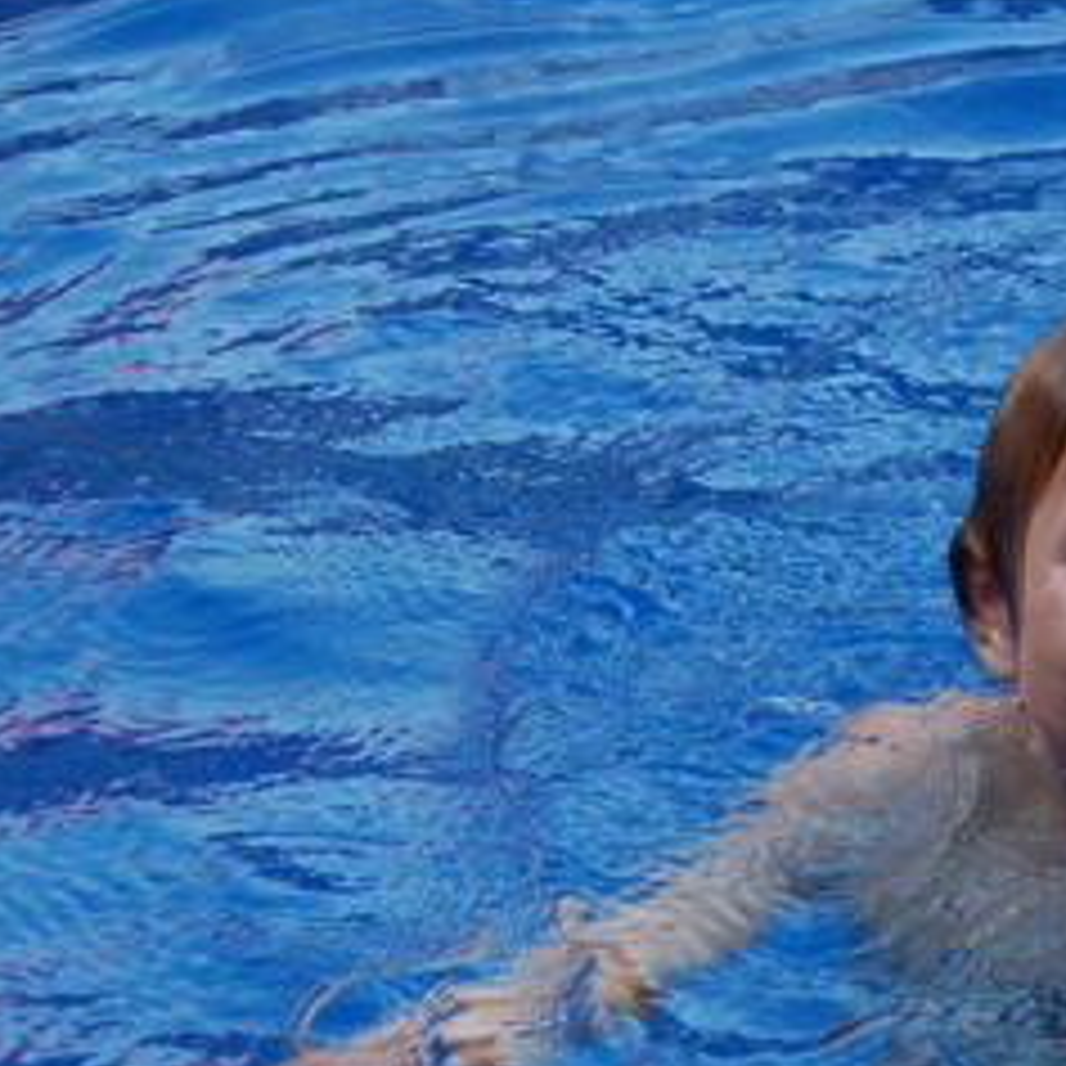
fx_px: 9477
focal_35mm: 272
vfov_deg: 6.4
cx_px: 1192
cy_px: 693
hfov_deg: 6.4
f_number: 5.6
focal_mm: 92
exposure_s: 1/160
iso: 800
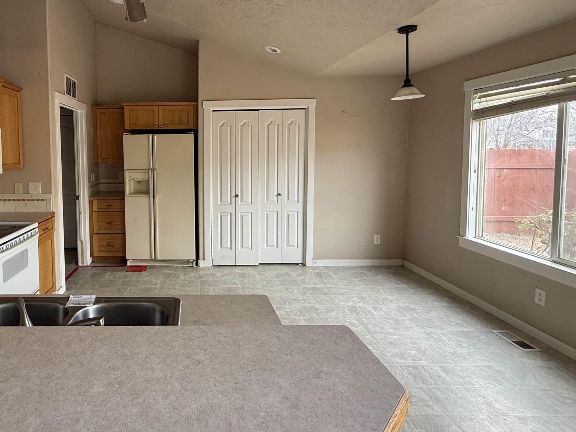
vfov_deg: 62.8
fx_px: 349
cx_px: 188
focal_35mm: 21
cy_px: 171
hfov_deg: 76.3
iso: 160
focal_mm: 2.22
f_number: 2.2
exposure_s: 1/99
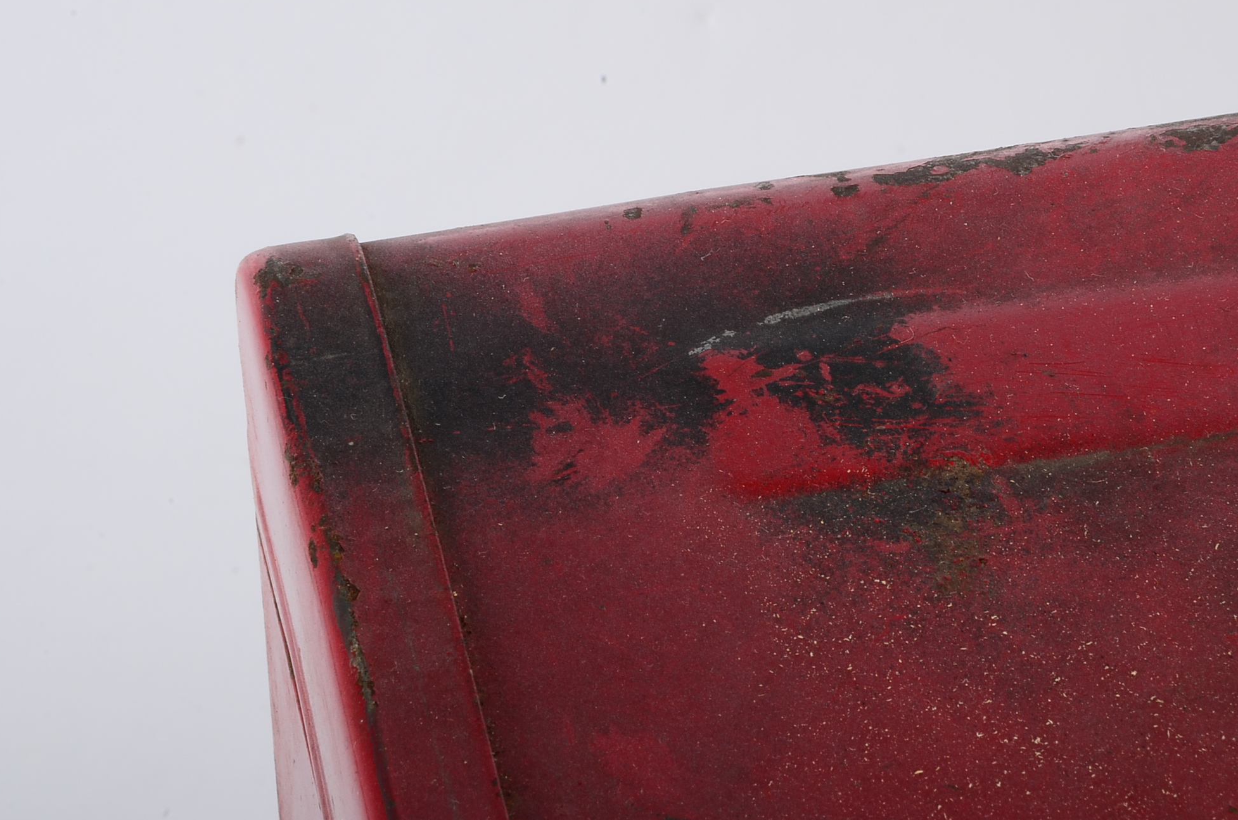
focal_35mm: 199
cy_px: 409
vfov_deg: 6.9
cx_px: 720
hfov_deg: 10.4
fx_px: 6816
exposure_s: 1/200
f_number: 22
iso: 200
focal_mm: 105
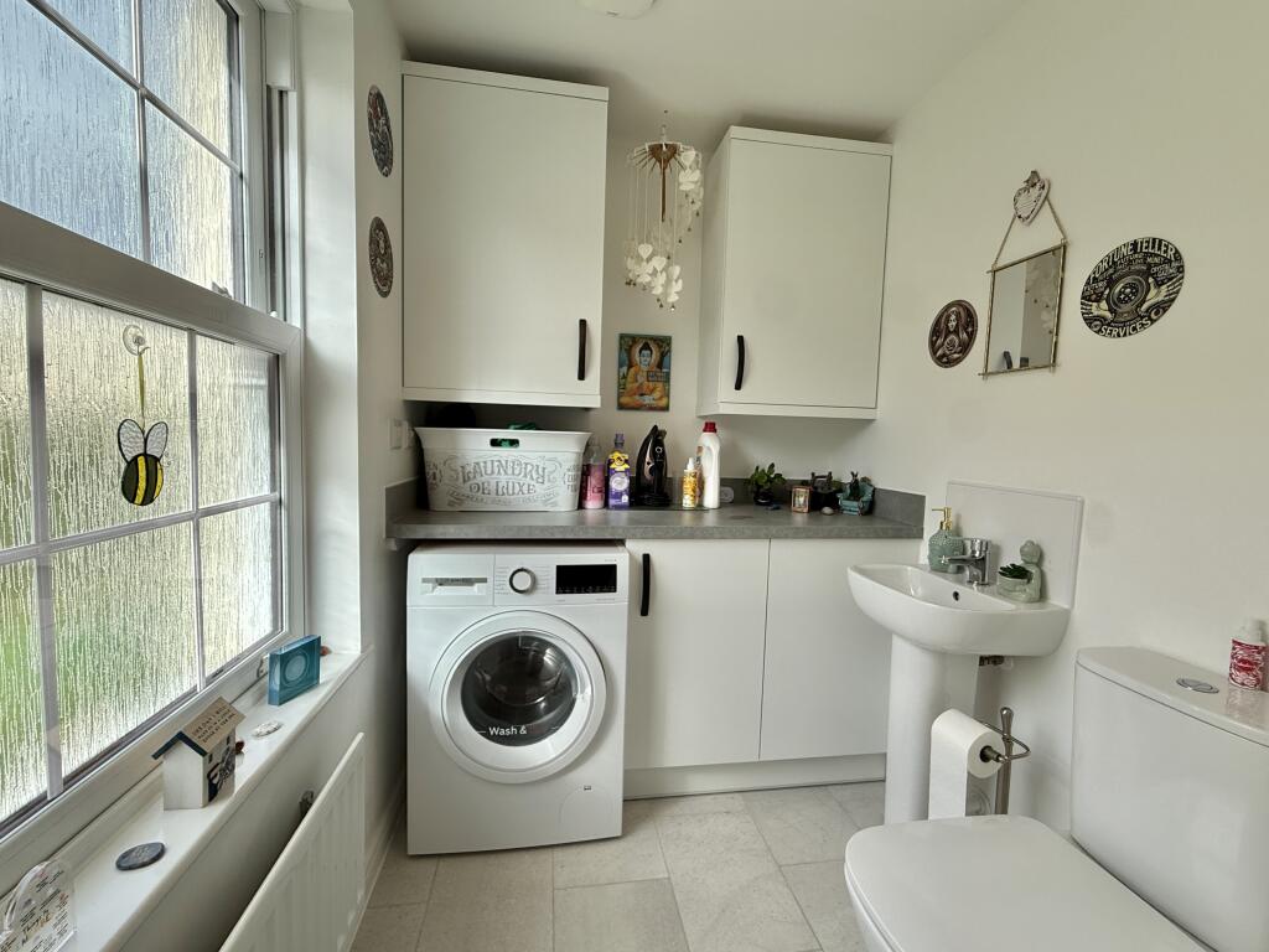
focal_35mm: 14
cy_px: 476
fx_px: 513
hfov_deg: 102.1
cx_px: 634
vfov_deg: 85.7
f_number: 2.2
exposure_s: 1/430
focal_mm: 2.22
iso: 100
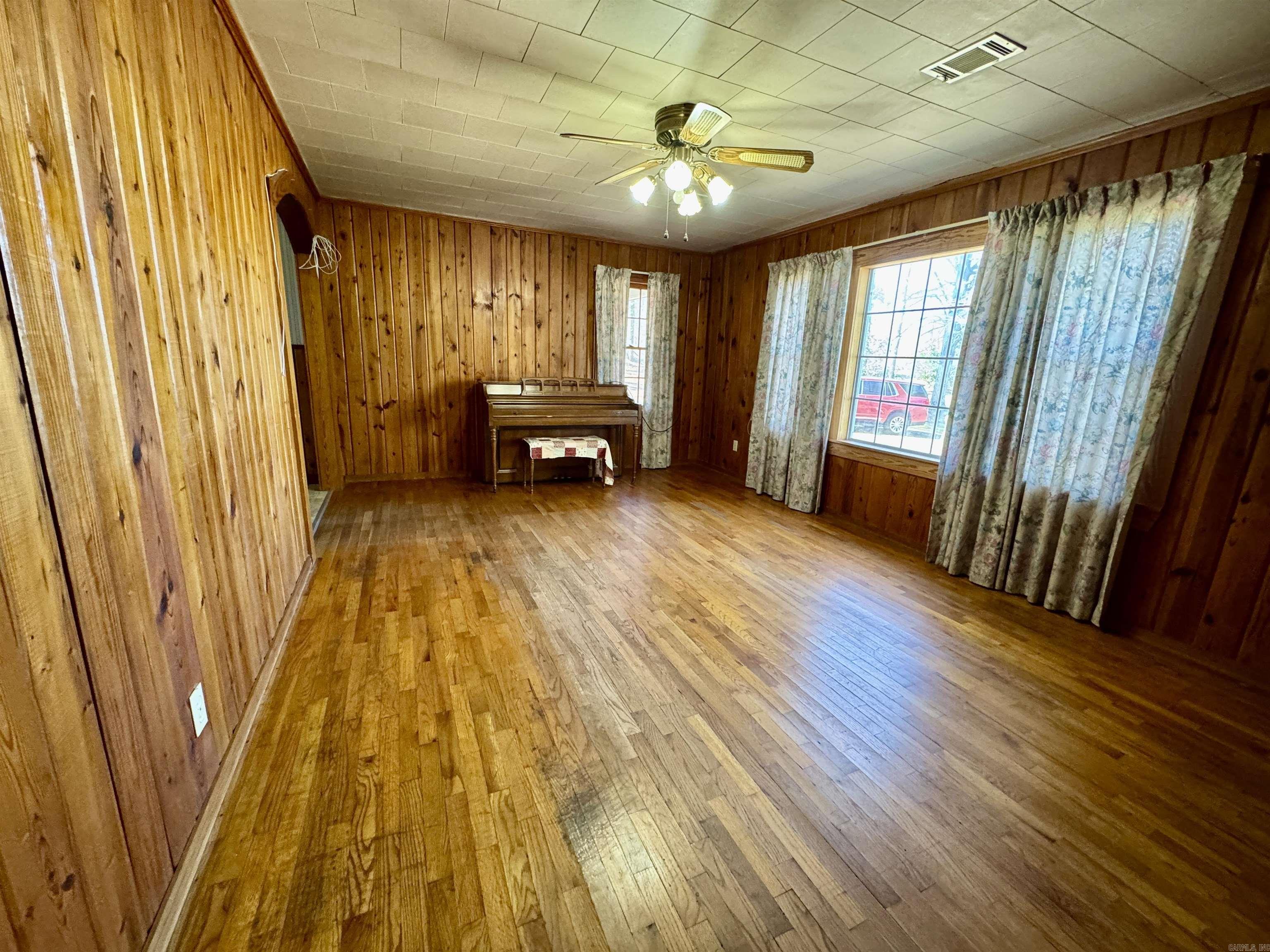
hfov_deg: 102.1
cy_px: 476
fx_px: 514
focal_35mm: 14
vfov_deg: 85.7
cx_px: 635
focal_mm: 2.22
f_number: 2.2
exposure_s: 1/60
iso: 400
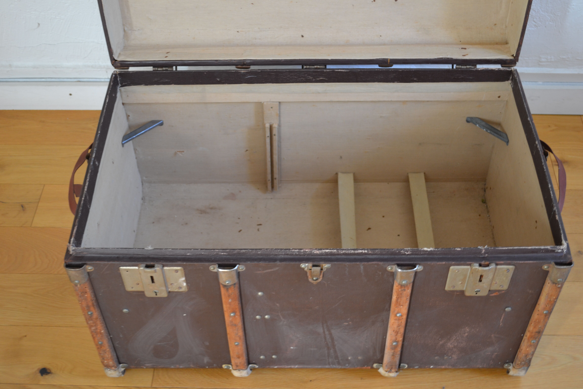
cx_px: 292
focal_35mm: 48
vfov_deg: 28.1
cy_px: 194
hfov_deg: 41.1
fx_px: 777
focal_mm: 32
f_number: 4.8
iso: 400
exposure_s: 1/20
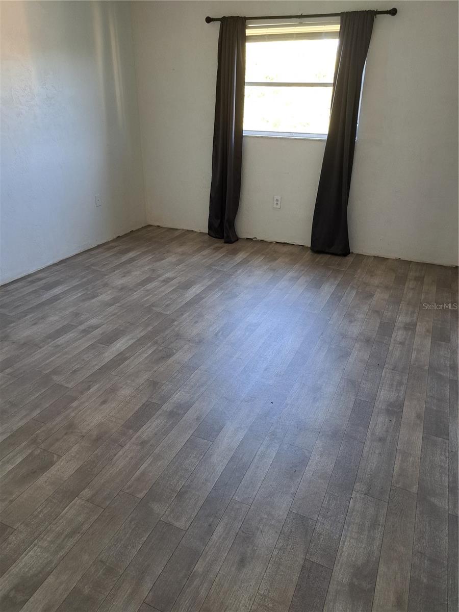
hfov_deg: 56.8
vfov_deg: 71.6
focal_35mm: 24
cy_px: 306
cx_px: 230
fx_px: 424
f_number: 1.8
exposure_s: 1/60
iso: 125
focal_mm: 5.23
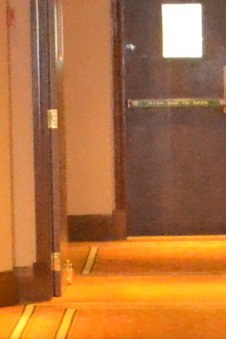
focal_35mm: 232
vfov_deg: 8.8
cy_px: 302
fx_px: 2182
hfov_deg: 5.9
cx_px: 227
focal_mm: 18
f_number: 3.5
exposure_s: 1/15
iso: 3200
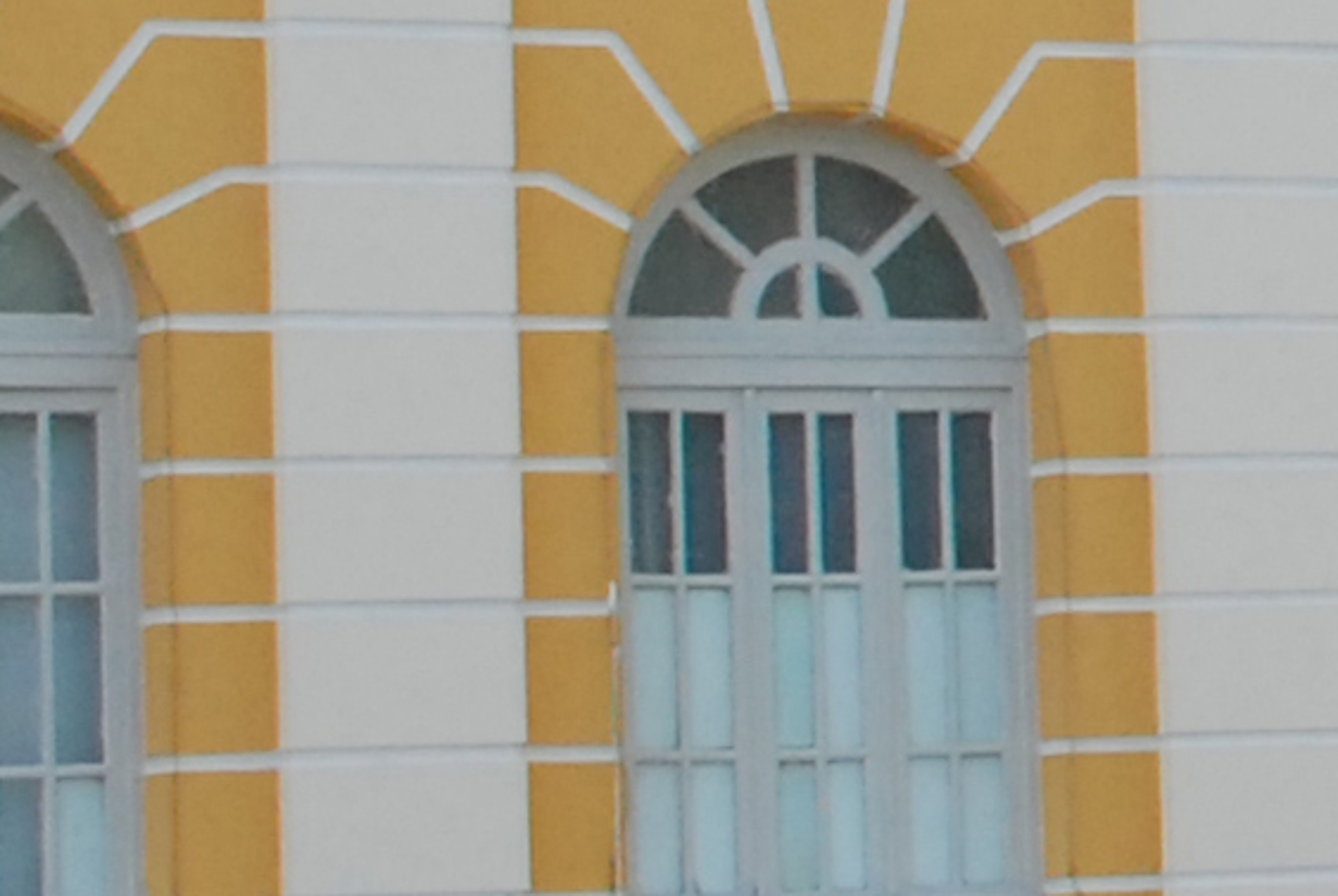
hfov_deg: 7.8
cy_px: -67
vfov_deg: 6.0
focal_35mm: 227
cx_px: 4026
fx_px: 8448
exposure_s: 1/800
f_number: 7.1
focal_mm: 22
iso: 500
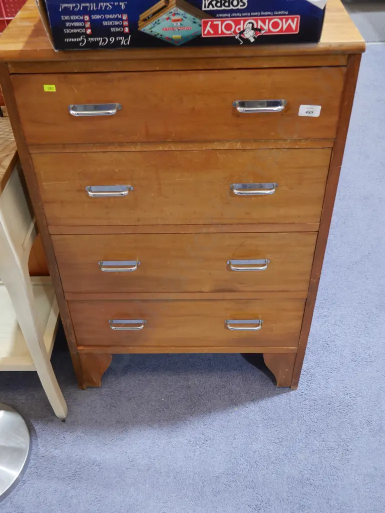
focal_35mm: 36
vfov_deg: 51.3
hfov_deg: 39.7
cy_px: 256
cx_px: 192
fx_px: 533
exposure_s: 1/60
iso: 1000
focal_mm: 18
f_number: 4
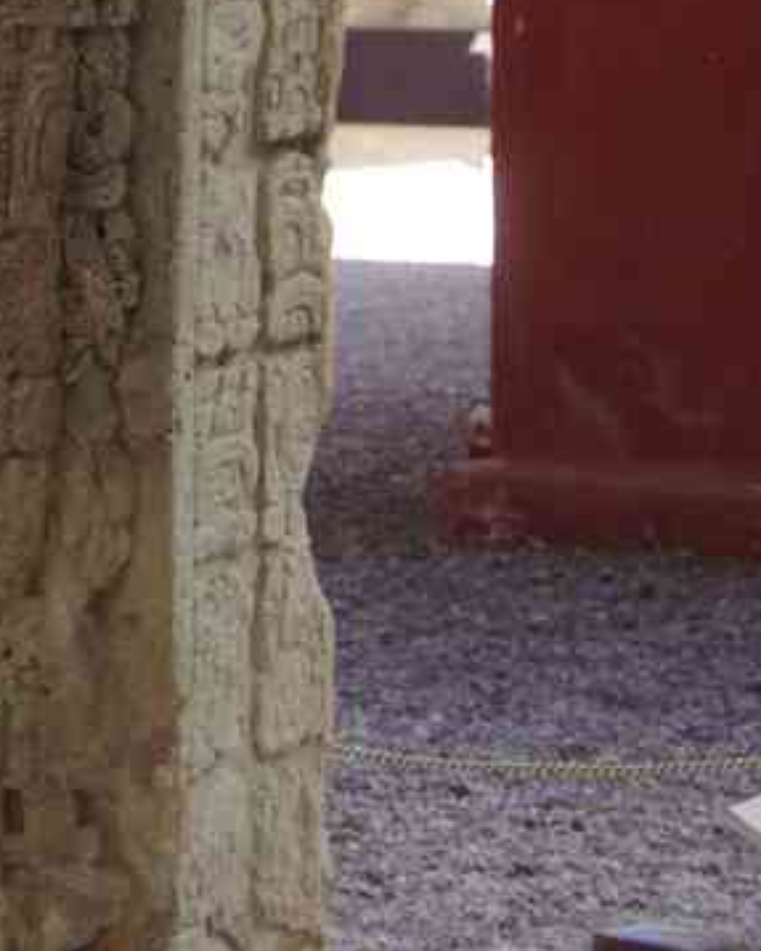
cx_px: -69
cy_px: -367
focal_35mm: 188
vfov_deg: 10.0
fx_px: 5295
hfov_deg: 8.2
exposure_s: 1/80
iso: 800
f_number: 7.1
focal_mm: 47.5
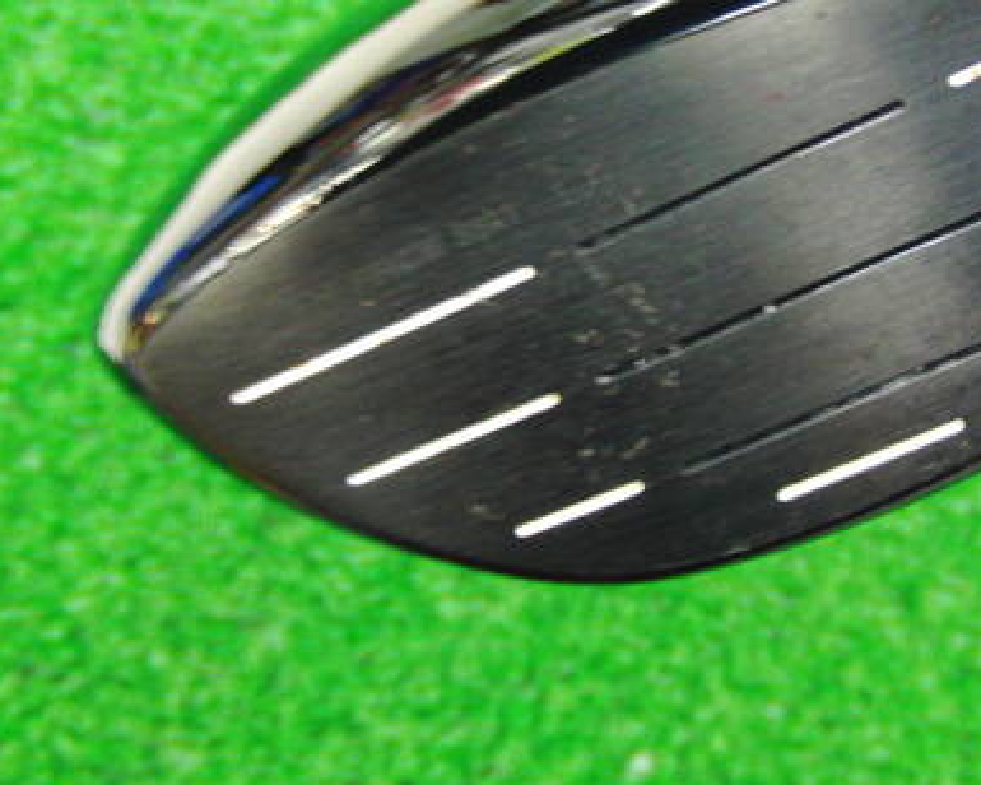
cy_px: 184
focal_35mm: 60
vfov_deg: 25.1
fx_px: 1742
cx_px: 767
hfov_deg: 30.8
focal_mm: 6.42
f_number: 3.6
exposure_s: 1/10
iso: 400
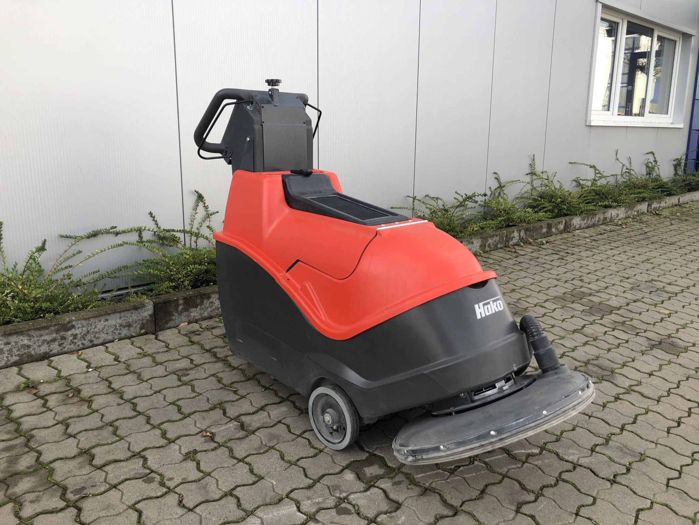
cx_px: 350
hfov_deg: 63.4
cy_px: 262
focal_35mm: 28
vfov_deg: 49.7
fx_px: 565
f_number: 1.8
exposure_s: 1/448
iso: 20
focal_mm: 3.99
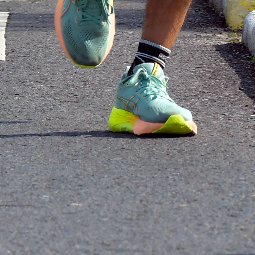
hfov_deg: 2.5
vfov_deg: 2.5
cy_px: -348
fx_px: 5817
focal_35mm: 698
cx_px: 162
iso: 100
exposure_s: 1/160
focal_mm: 110
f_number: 10
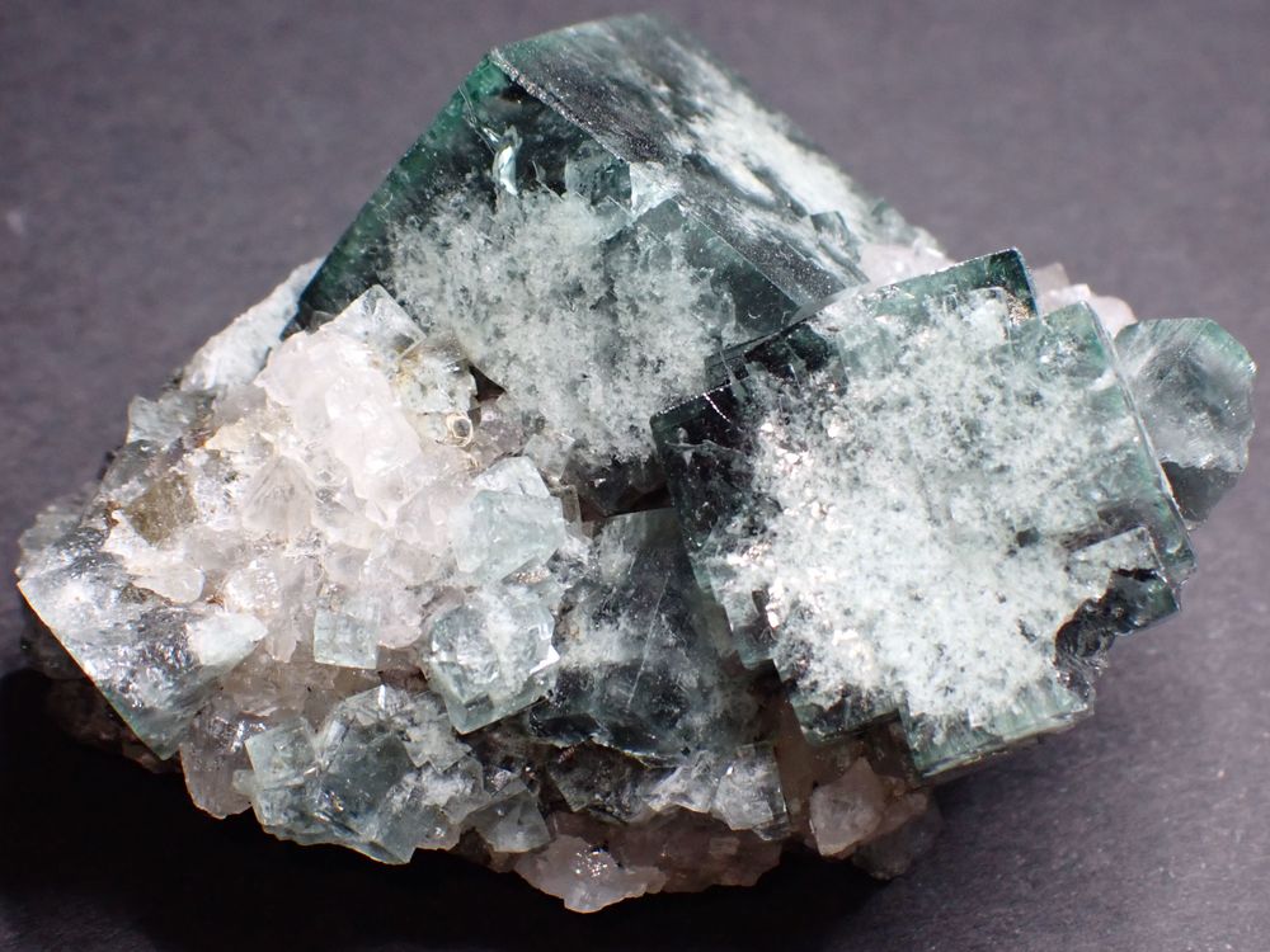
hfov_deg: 19.6
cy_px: 476
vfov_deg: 14.8
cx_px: 635
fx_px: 3669
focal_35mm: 100
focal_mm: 18
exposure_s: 1/100
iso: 800
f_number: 4.9
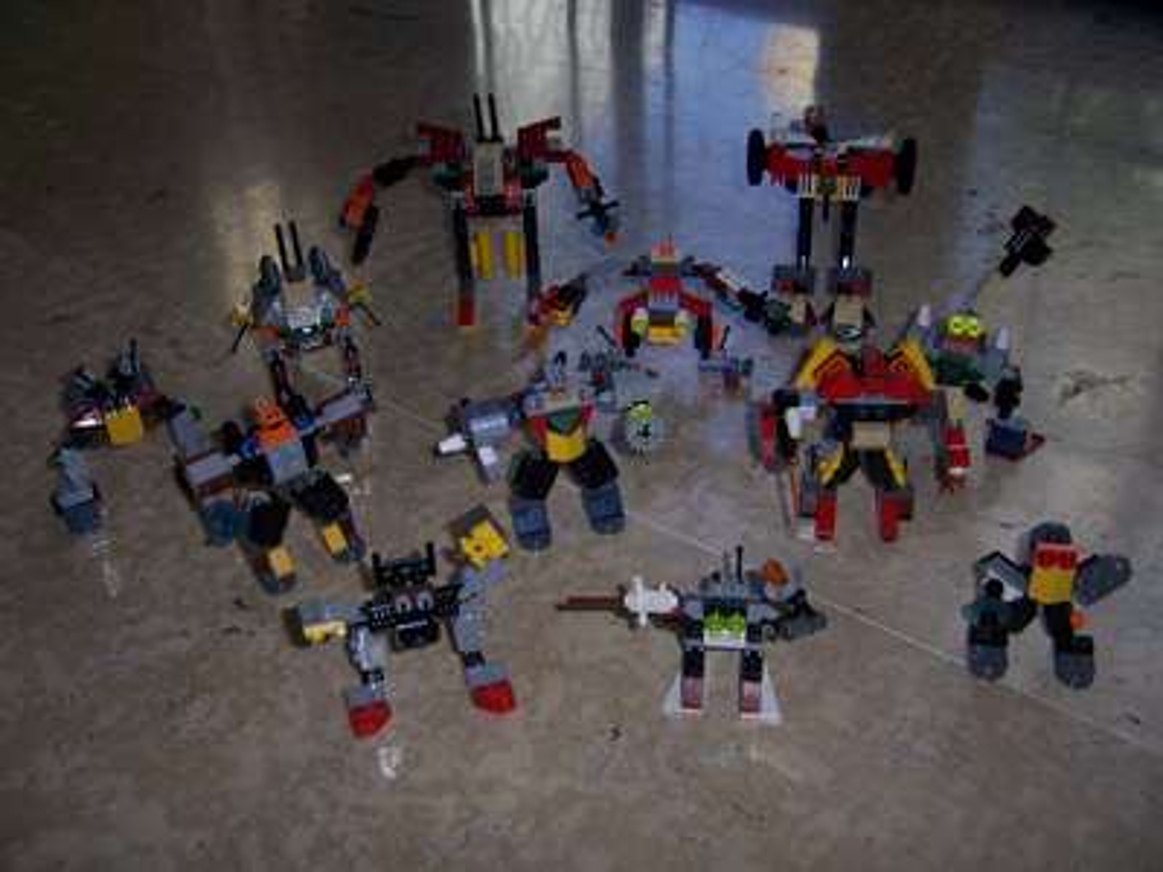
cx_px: 582
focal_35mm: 36
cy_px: 436
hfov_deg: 51.4
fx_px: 1209
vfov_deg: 39.7
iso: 80
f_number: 2.8
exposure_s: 1/60
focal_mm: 6.2
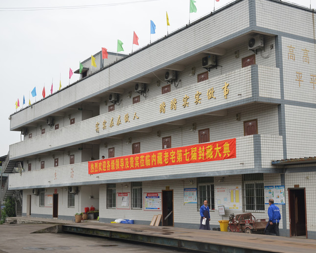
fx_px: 487
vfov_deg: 29.2
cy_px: 125
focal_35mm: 52
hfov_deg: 35.9
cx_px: 176
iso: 200
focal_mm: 30
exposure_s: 1/200
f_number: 7.1
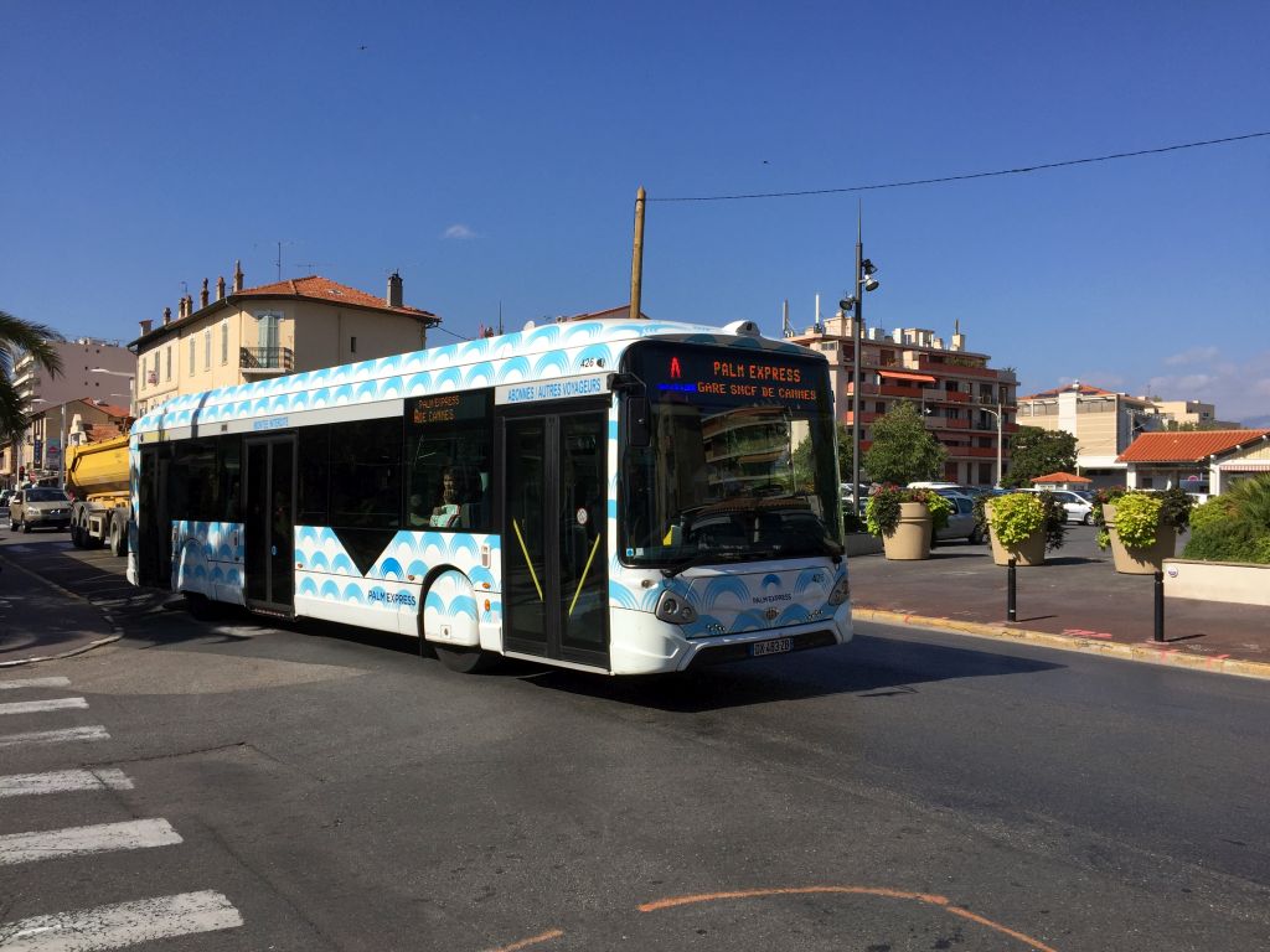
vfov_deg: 48.2
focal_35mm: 29
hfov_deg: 61.7
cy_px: 476
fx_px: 1064
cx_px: 635
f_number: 2.2
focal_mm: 4.15
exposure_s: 1/2639
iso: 32
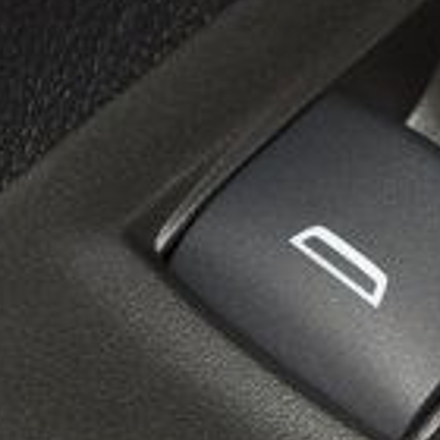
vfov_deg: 4.3
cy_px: 297
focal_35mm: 407
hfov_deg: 4.3
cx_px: 377
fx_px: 5853
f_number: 8
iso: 100
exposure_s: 1/125
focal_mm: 70
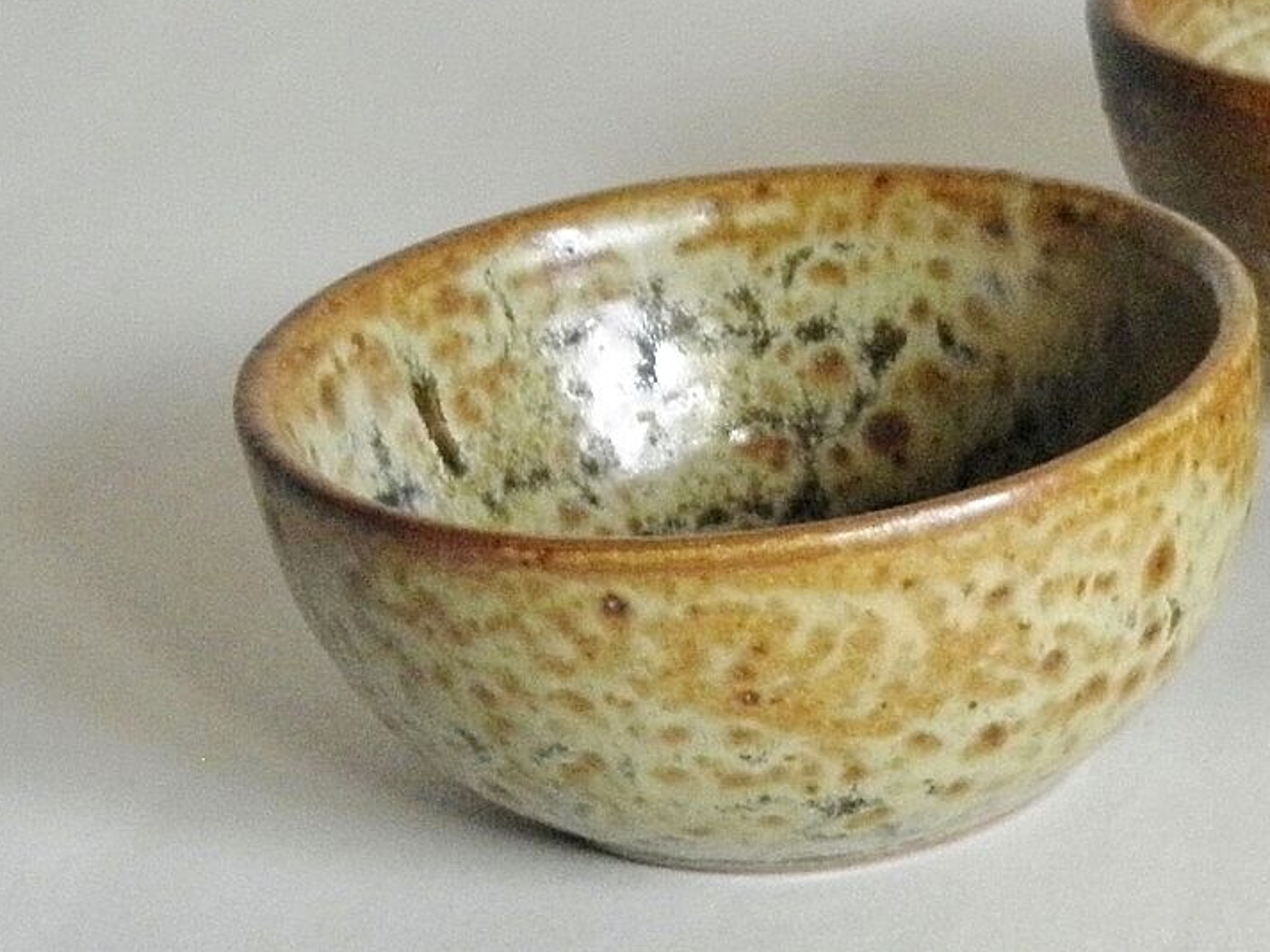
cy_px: 1342
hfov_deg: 11.8
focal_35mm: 158
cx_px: 2072
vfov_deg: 9.2
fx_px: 5798
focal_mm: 7.9
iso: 200
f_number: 3.9
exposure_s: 1/40
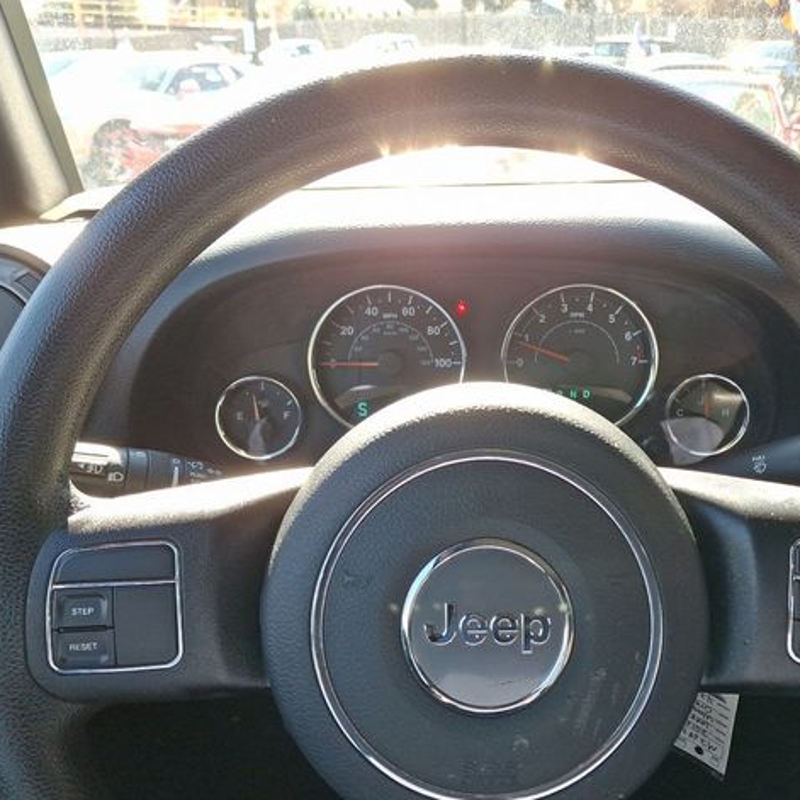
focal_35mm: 30
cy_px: 406
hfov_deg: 53.6
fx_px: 784
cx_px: 486
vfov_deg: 54.0
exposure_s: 1/120
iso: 30
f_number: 1.8
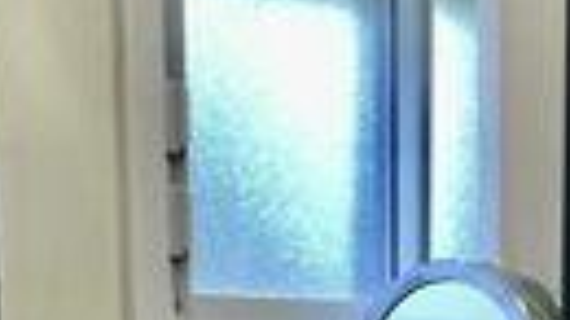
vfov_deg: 9.4
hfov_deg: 19.0
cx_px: 272
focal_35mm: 113
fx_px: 1707
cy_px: 798
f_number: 1.8
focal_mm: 3.99
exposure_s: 1/40
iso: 25
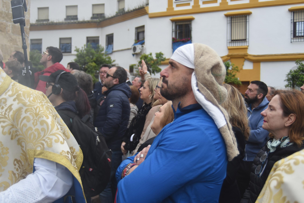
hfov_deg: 46.4
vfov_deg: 31.9
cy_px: 102
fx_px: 355
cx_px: 152
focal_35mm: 42
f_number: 5
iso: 160
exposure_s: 1/125
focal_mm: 42
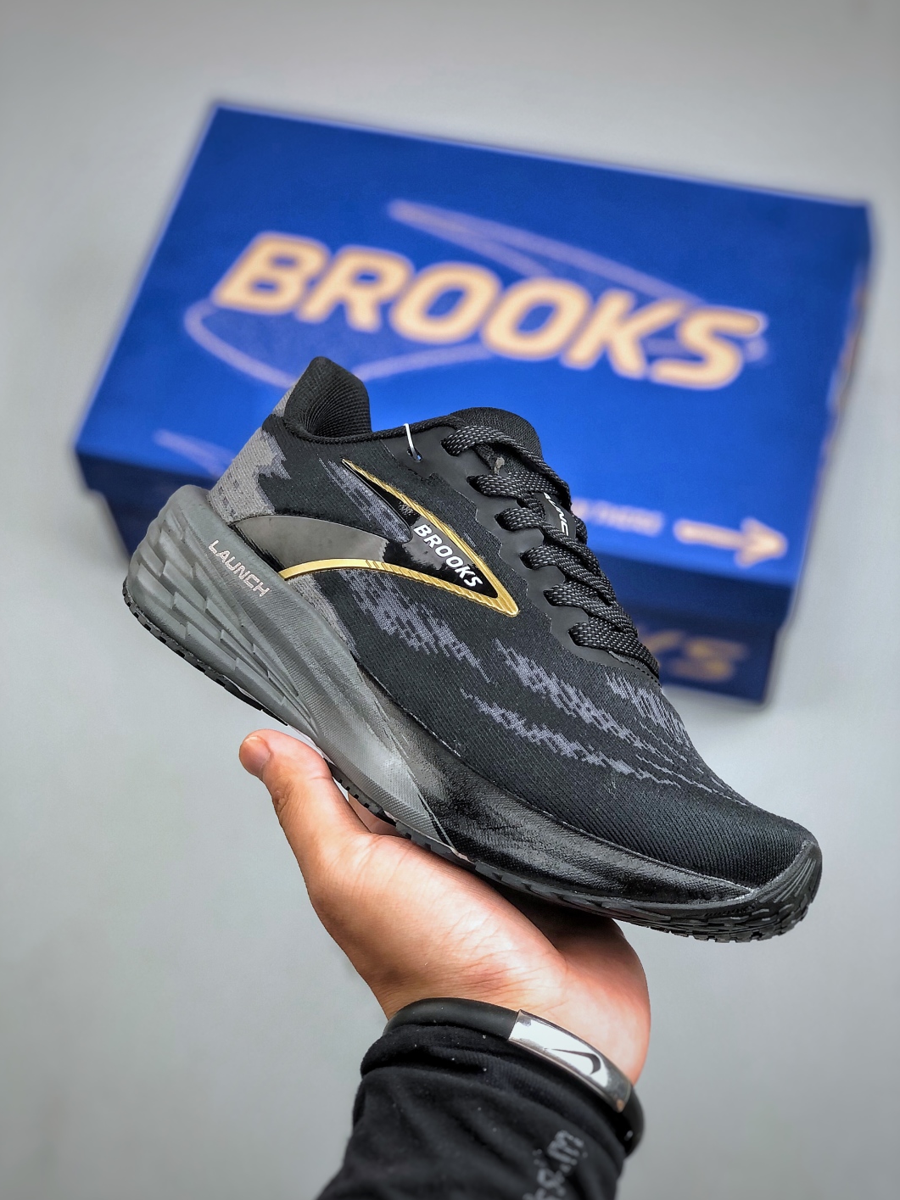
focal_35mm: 58
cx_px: 444
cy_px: 599
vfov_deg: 33.2
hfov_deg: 25.2
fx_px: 2011
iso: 20
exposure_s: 1/33
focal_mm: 6.6
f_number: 2.8
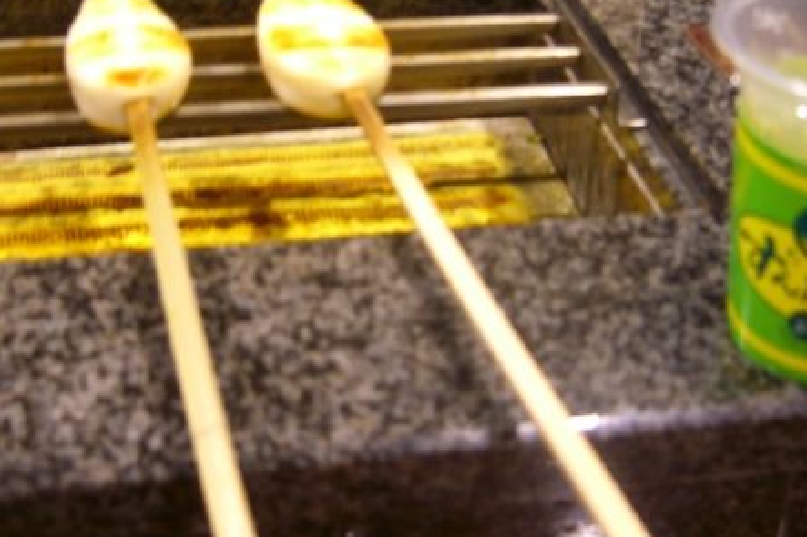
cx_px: 415
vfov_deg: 23.3
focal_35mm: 58
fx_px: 1300
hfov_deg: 34.5
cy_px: 183
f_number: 2.8
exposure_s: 1/10
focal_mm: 7.9
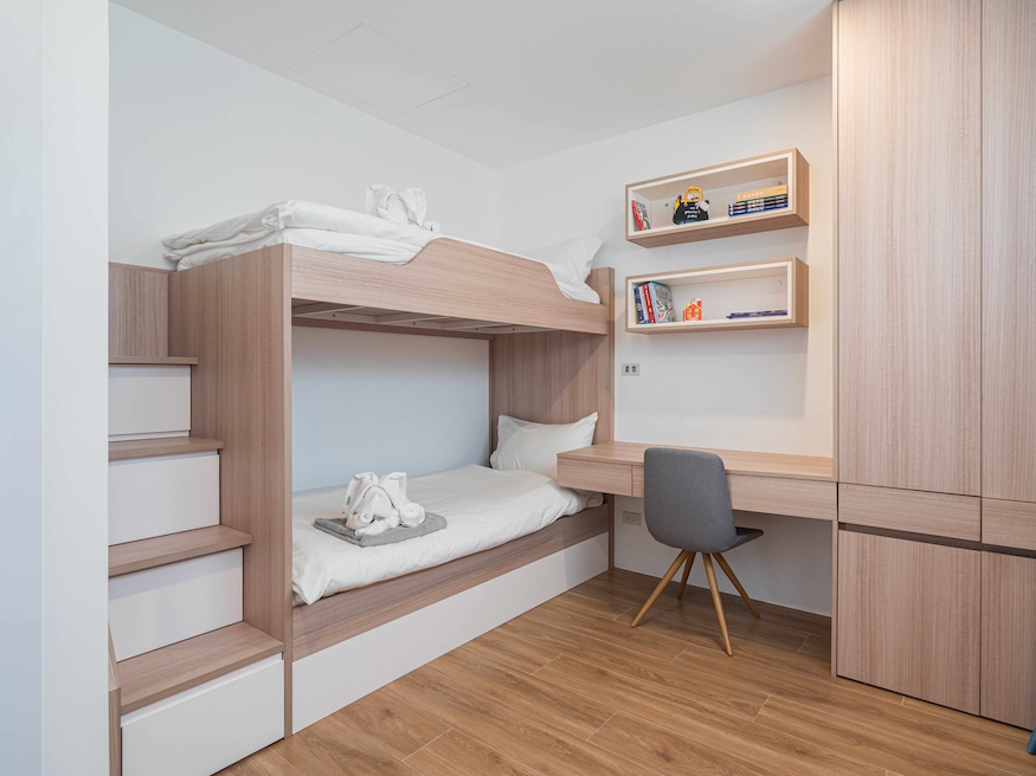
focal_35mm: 18
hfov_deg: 87.4
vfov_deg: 71.6
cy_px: 391
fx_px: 539
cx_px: 580
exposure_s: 1/25
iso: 320
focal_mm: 16
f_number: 7.1
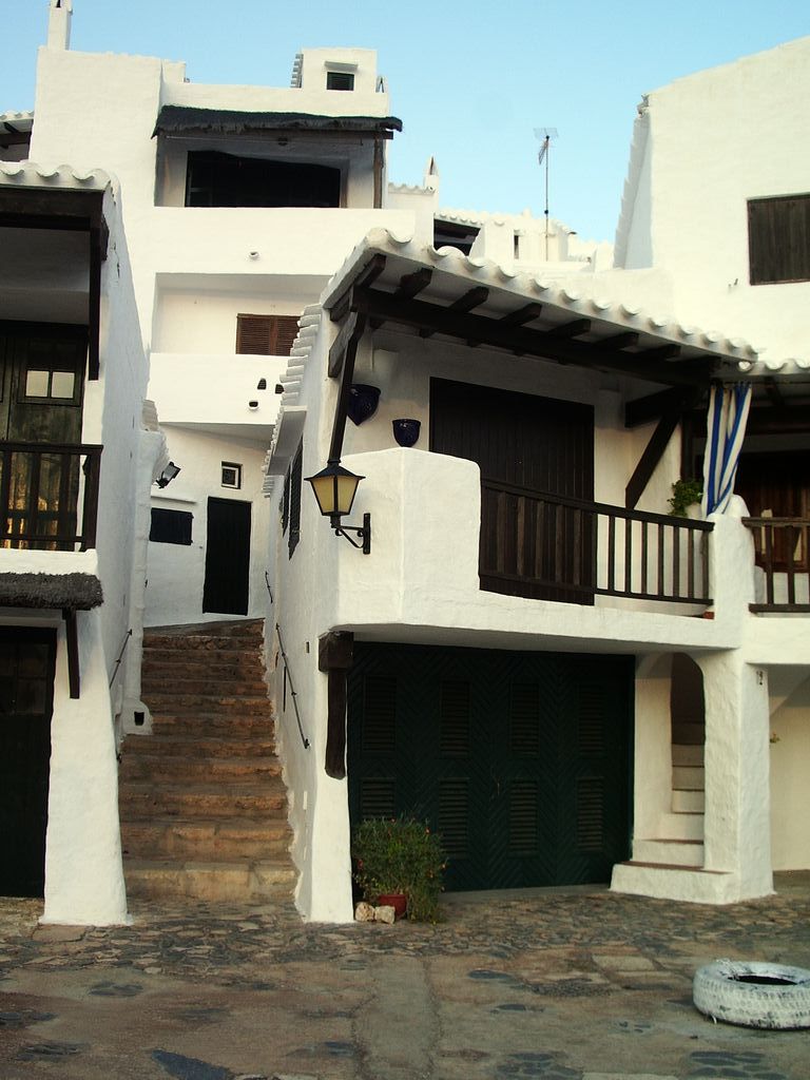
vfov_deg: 45.8
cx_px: 405
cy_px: 540
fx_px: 1279
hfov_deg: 35.1
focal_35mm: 41
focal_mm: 6.8
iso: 50
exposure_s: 1/100
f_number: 4.6
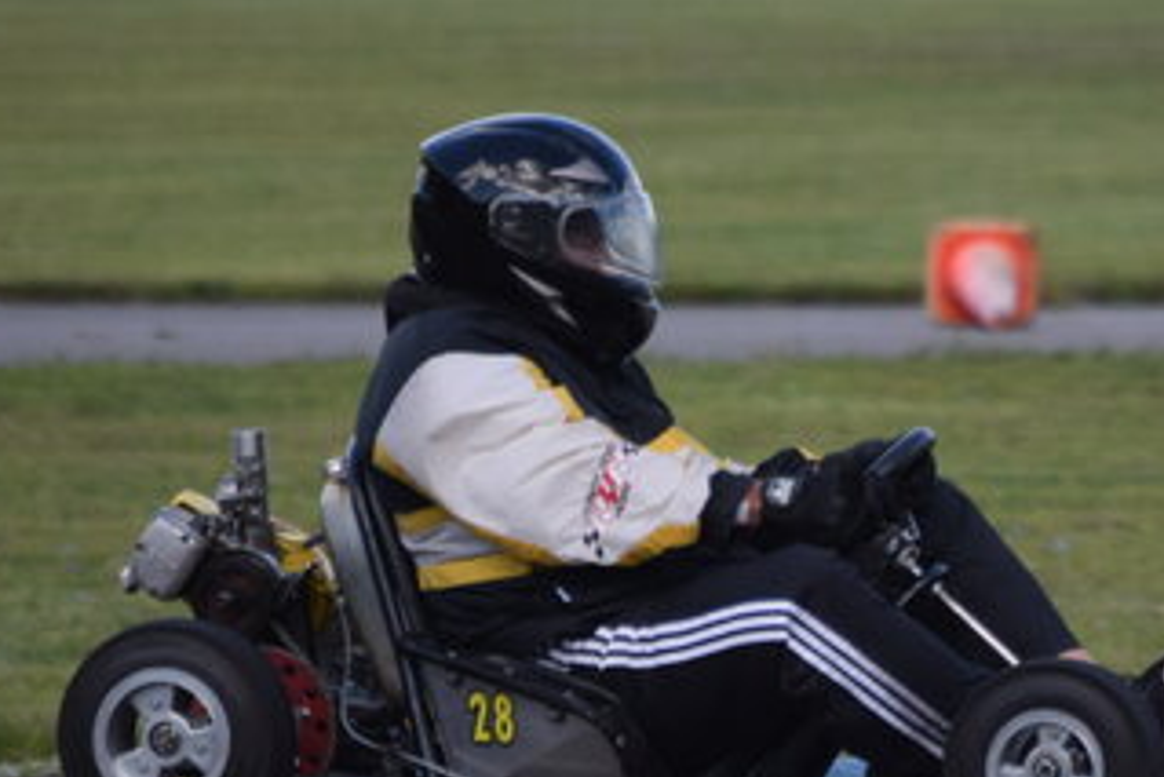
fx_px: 19440
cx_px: 825
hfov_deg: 3.4
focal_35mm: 601
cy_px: 622
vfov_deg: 2.3
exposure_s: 1/1000
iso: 500
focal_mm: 200
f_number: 5.6
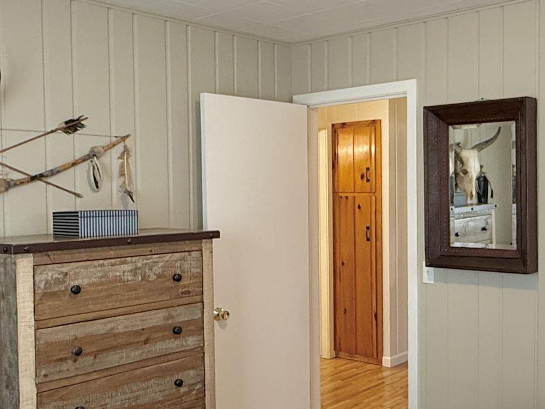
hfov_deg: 43.3
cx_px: 362
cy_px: 218
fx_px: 677
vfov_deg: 33.6
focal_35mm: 43
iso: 200
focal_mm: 2.22
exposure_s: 1/60
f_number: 2.2
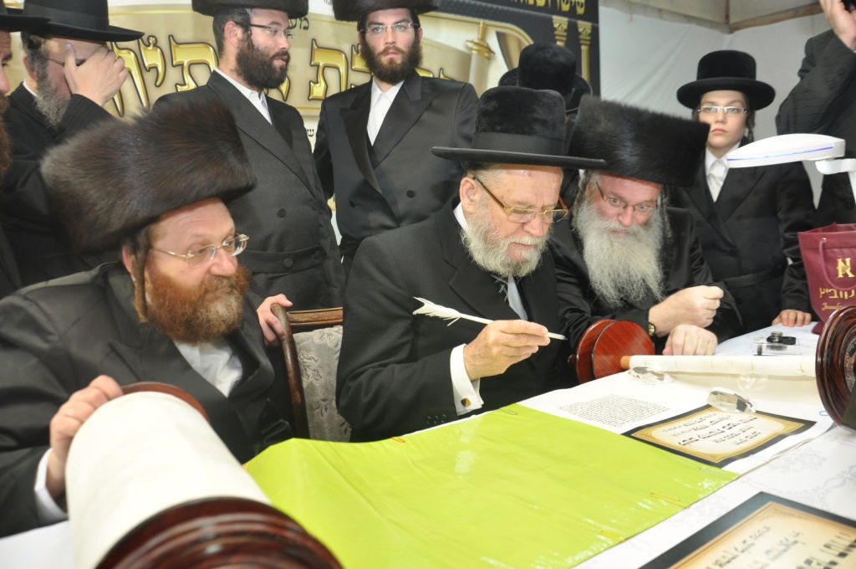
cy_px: 284
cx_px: 428
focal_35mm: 27
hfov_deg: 67.4
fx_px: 641
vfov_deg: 47.8
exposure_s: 1/60
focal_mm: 18
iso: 400
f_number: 5.6
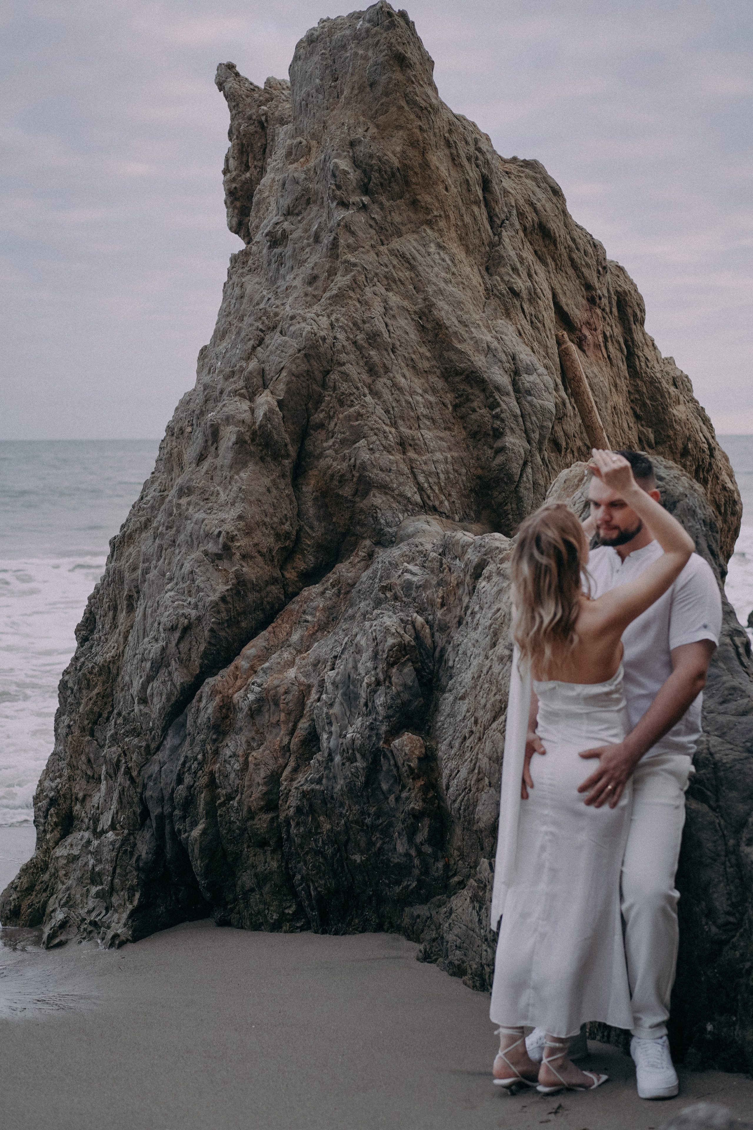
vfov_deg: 36.2
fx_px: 1725
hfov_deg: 24.6
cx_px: 376
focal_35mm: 55
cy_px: 565
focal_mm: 55
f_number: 2.8
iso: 200
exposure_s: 1/640
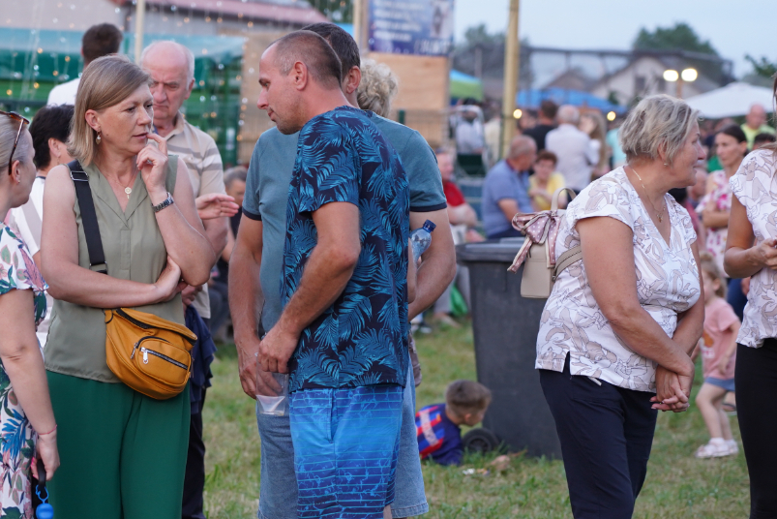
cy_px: 332
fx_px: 3670
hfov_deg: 12.1
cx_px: 243
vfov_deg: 8.1
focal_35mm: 170
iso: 800
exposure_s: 1/100
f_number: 4
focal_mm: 105
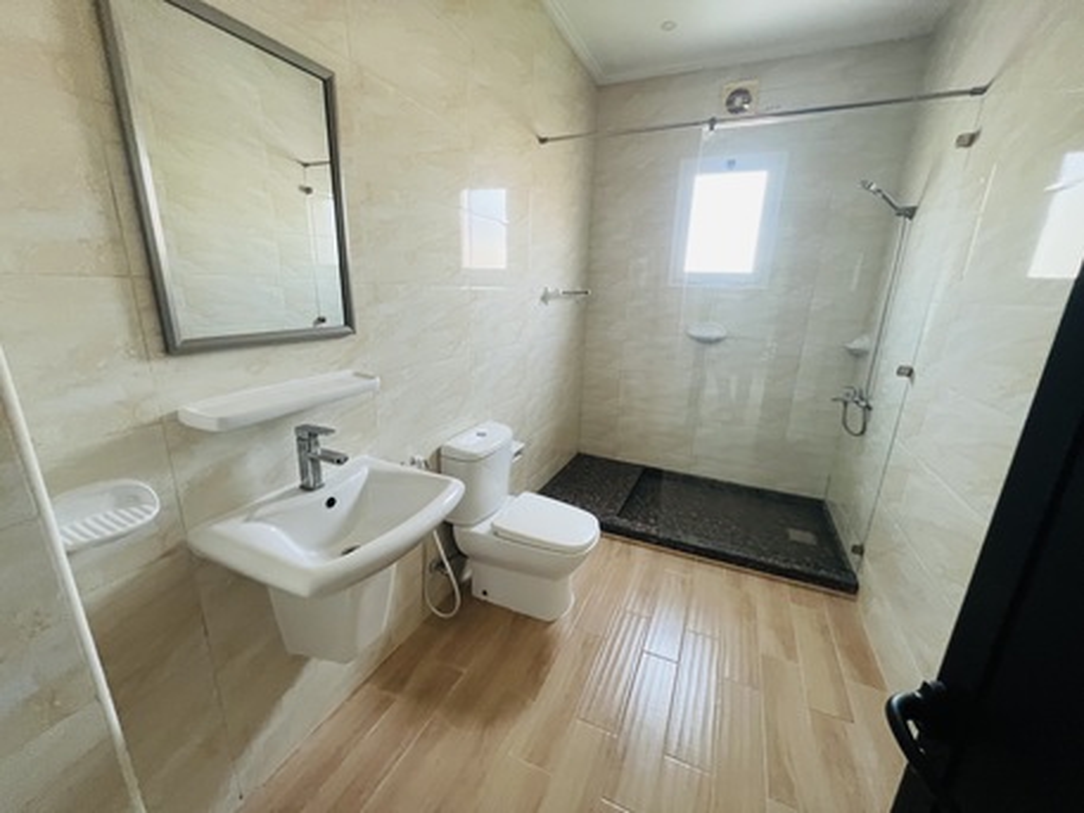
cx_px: 542
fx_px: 407
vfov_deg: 89.9
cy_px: 406
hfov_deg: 106.2
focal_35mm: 13
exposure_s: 1/88
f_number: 1.8
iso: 250
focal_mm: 1.57
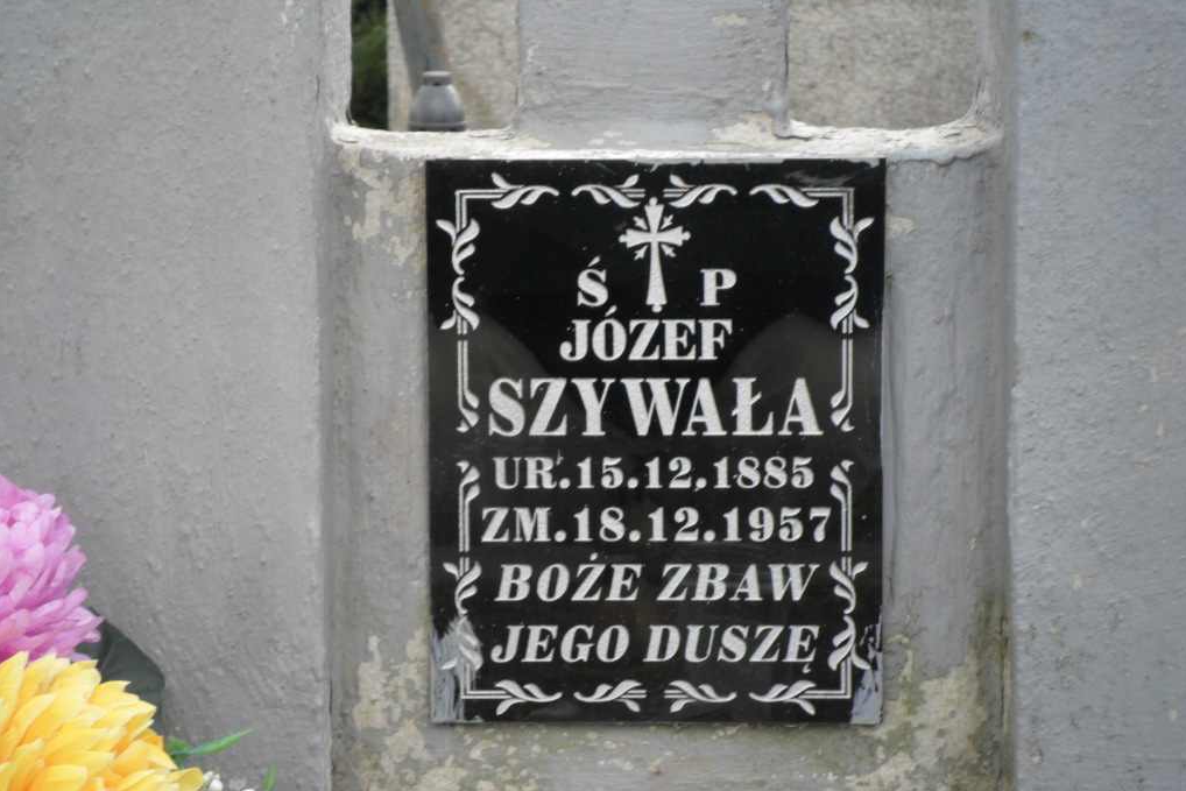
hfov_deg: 18.1
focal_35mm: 113
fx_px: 3723
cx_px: 594
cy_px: 401
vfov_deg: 12.1
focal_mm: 19.6
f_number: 5
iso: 100
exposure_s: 1/90
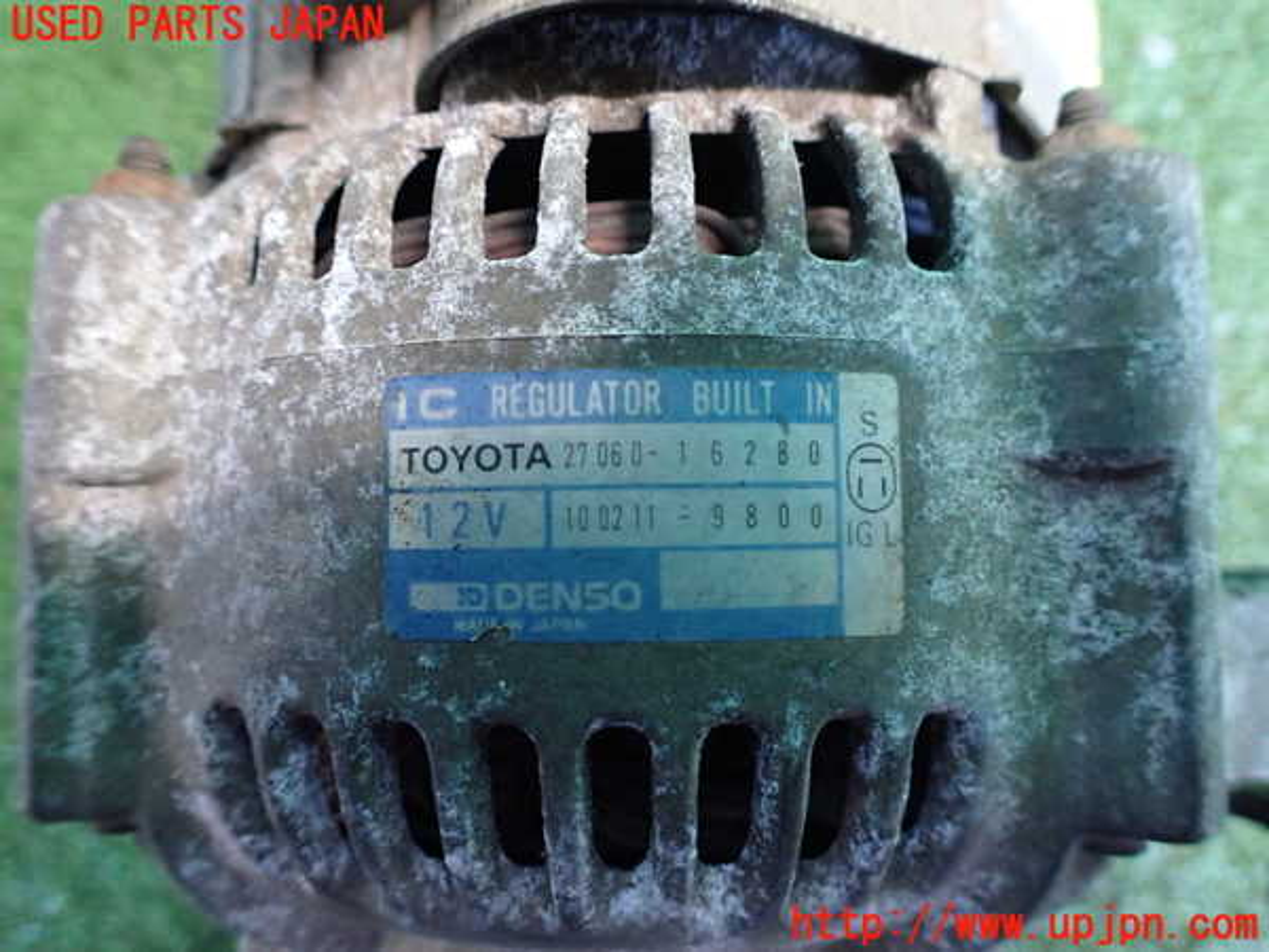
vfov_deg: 54.9
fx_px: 916
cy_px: 476
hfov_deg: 69.4
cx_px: 634
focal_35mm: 25
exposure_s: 1/30
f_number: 2
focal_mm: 4.5
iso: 800
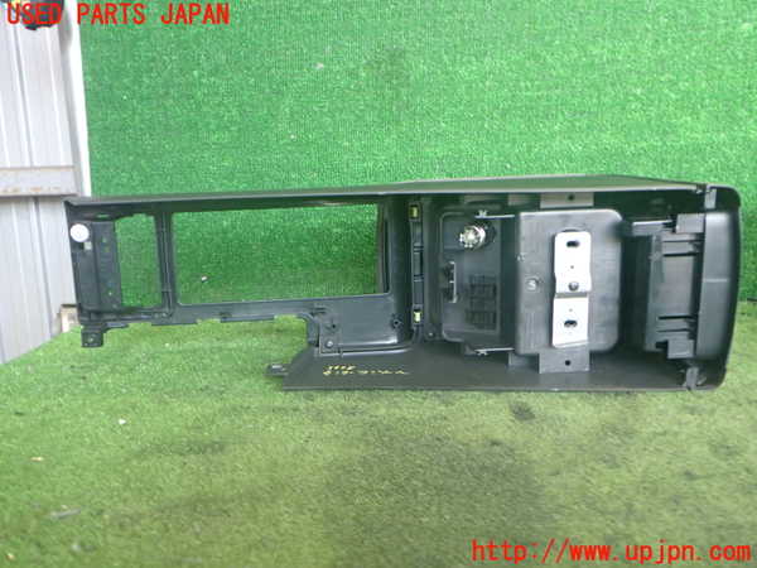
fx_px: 656
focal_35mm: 30
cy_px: 284
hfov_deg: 60.0
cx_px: 378
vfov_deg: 46.8
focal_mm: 5.4
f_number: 2.3
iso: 400
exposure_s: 1/30
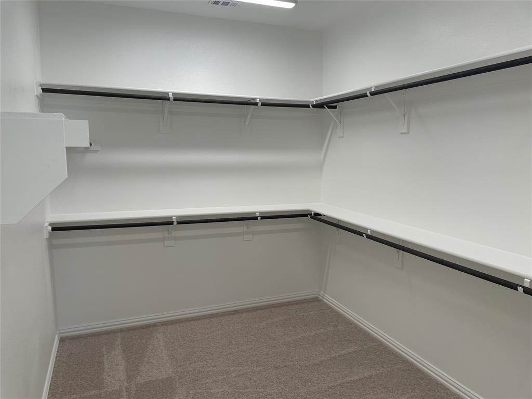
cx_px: 266
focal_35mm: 26
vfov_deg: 53.1
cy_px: 200
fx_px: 400
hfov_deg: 67.3
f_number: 1.6
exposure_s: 1/120
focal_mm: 4.2
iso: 50
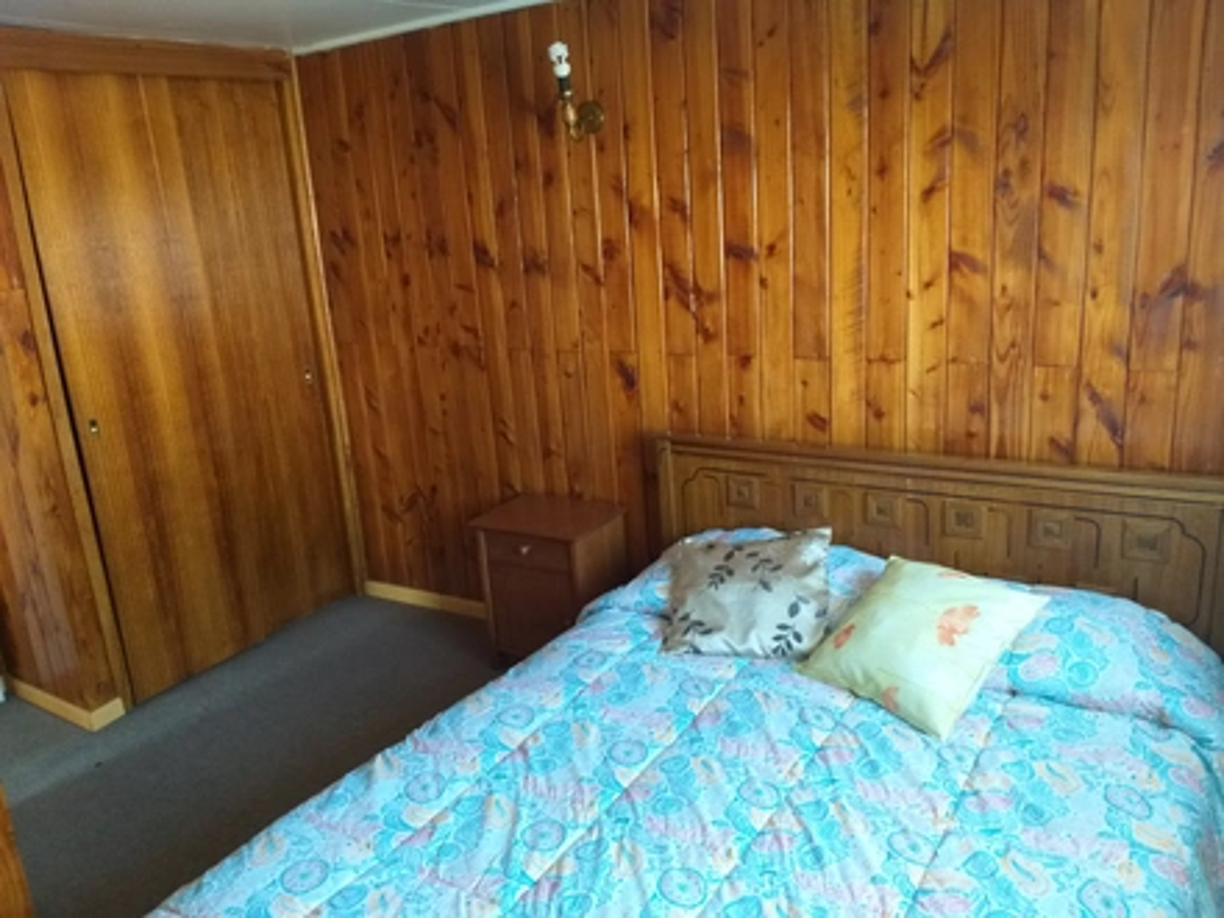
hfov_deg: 67.3
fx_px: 919
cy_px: 459
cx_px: 612
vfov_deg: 53.1
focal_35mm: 26
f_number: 1.7
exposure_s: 1/33
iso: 200
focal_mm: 3.93
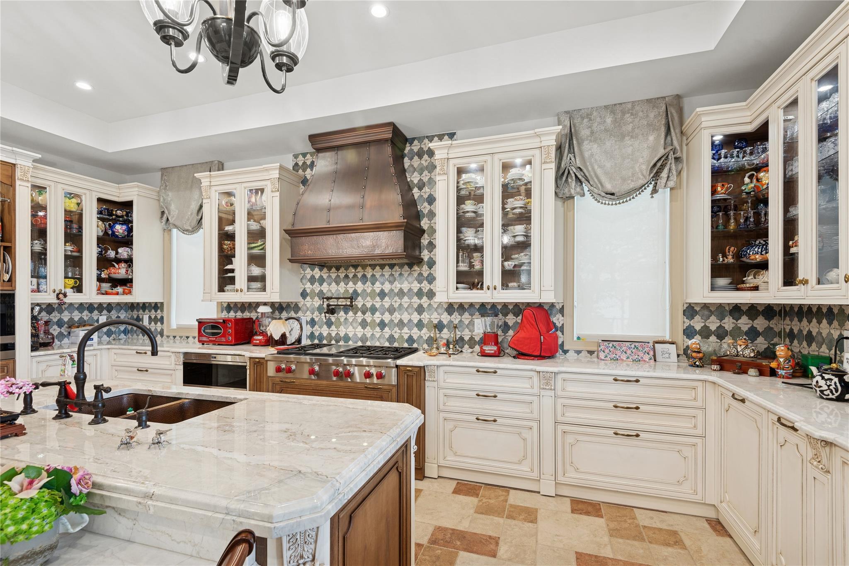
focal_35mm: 16
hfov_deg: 96.7
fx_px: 377
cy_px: 283
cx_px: 424
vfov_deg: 73.8
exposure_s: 1/10
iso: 200
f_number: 9
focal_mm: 16
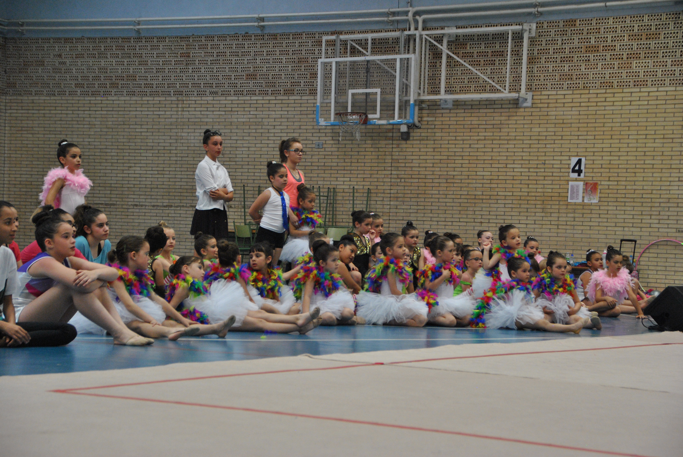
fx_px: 1567
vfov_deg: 16.6
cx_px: 342
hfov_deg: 24.6
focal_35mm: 82
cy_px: 228
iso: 800
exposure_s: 1/125
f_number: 5.6
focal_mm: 55
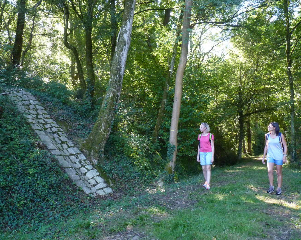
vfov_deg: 50.0
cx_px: 155
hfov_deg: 60.4
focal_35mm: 29
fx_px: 258
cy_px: 120
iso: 400
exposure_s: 1/100
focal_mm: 4.8
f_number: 2.8
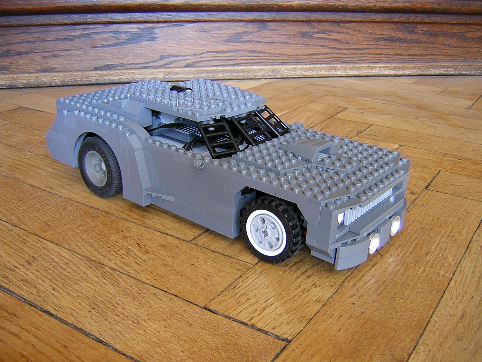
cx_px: 241
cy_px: 181
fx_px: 501
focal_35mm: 36
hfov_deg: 51.4
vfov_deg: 39.7
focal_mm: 4.7
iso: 134
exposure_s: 1/3.3
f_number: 2.6
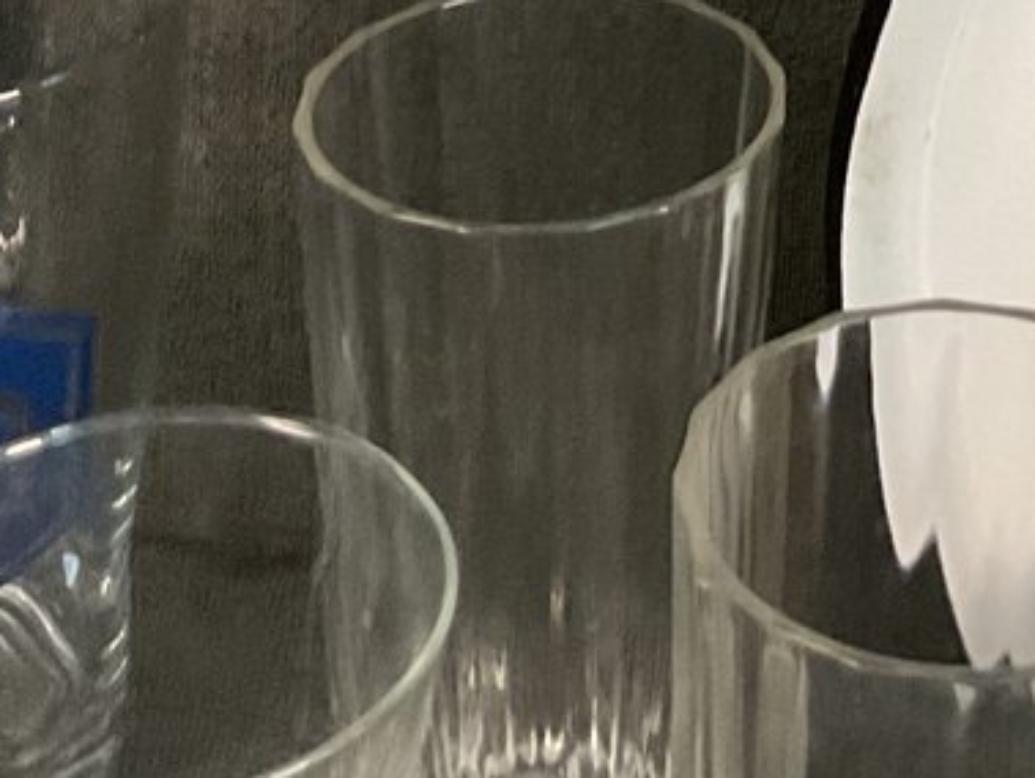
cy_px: -755
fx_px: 3471
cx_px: 1198
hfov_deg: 16.4
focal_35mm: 116
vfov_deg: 11.6
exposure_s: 1/60
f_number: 1.8
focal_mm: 3
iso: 125
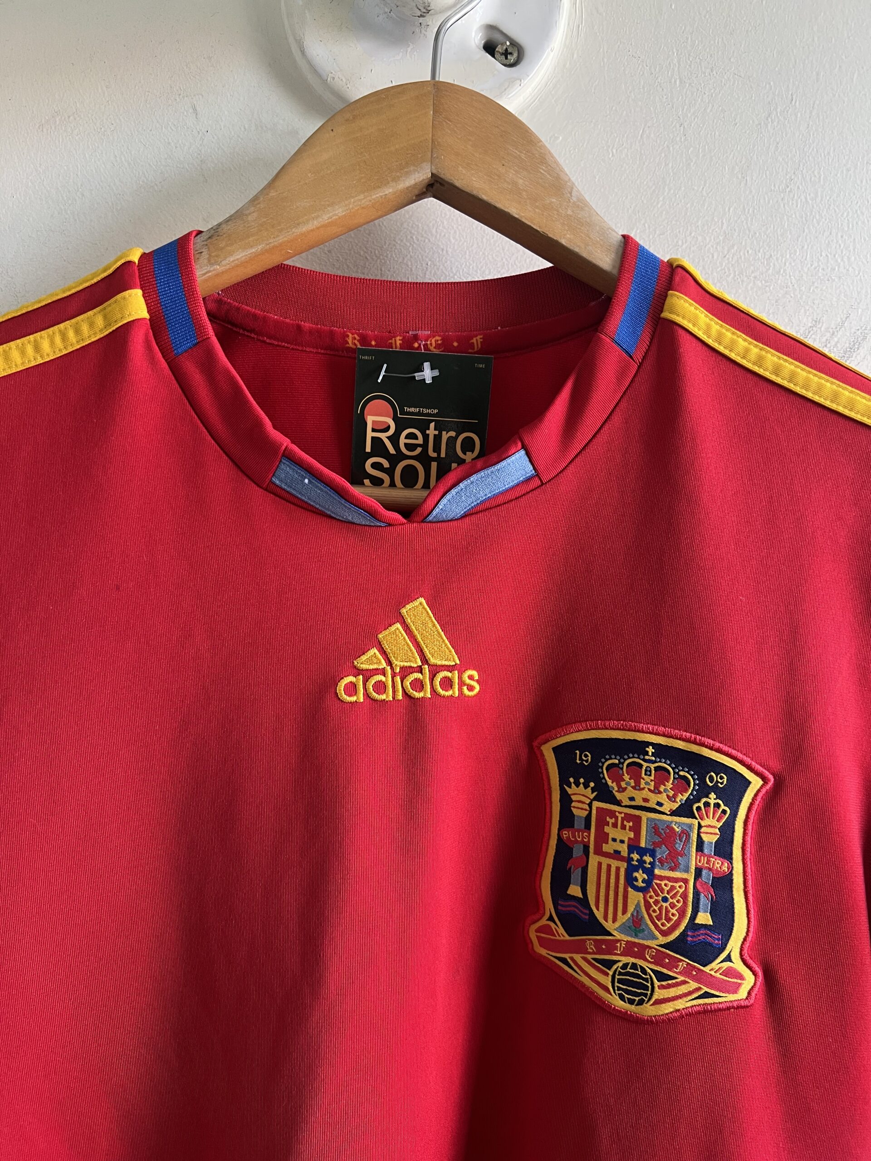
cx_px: 436
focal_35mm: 26
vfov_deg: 67.3
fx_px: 872
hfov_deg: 53.1
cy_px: 580
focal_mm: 5.7
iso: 125
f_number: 1.5
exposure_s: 1/73
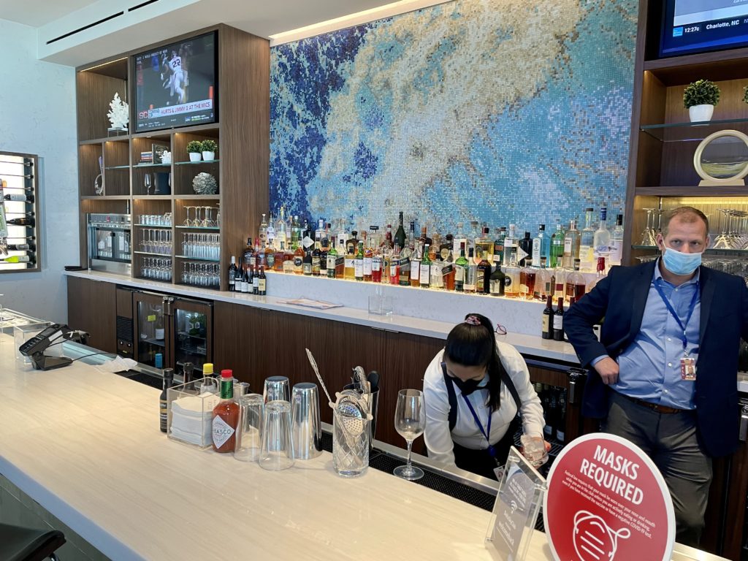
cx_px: 374
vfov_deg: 53.1
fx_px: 562
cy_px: 280
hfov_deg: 67.3
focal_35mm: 26
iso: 100
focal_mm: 4.2
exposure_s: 1/57
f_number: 1.6
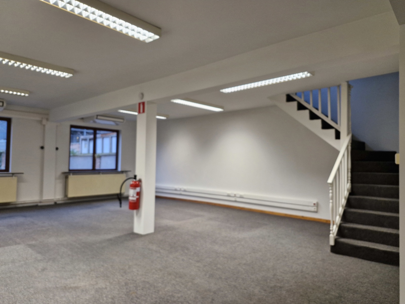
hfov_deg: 73.9
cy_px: 152
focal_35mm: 23
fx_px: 269
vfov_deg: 58.9
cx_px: 202
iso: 250
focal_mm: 5.54
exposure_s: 1/100
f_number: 1.8
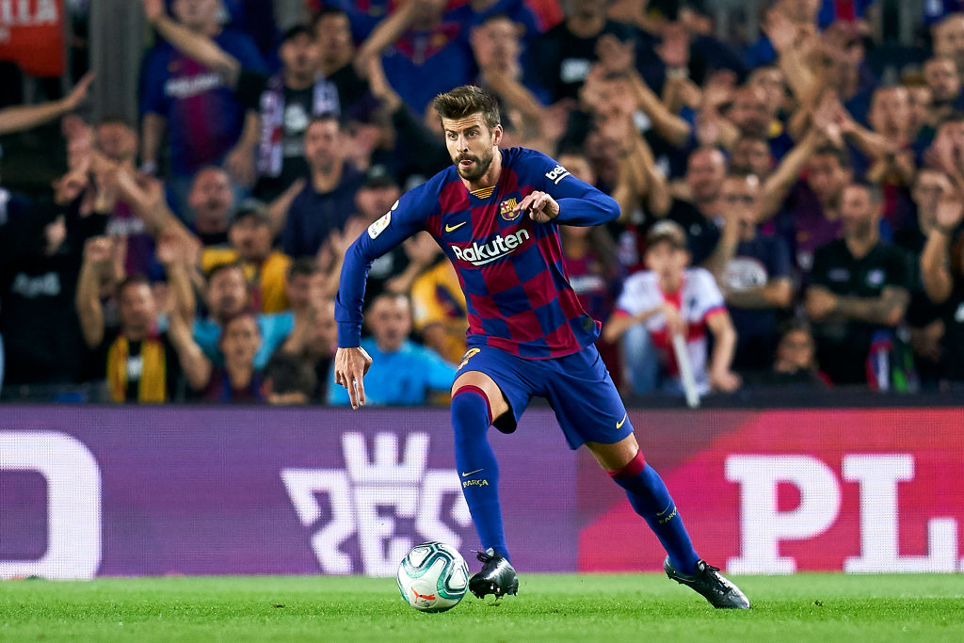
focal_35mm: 600
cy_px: 322
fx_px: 16068
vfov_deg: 2.3
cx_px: 482
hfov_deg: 3.4
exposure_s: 1/1600
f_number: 2.8
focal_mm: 400
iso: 1600
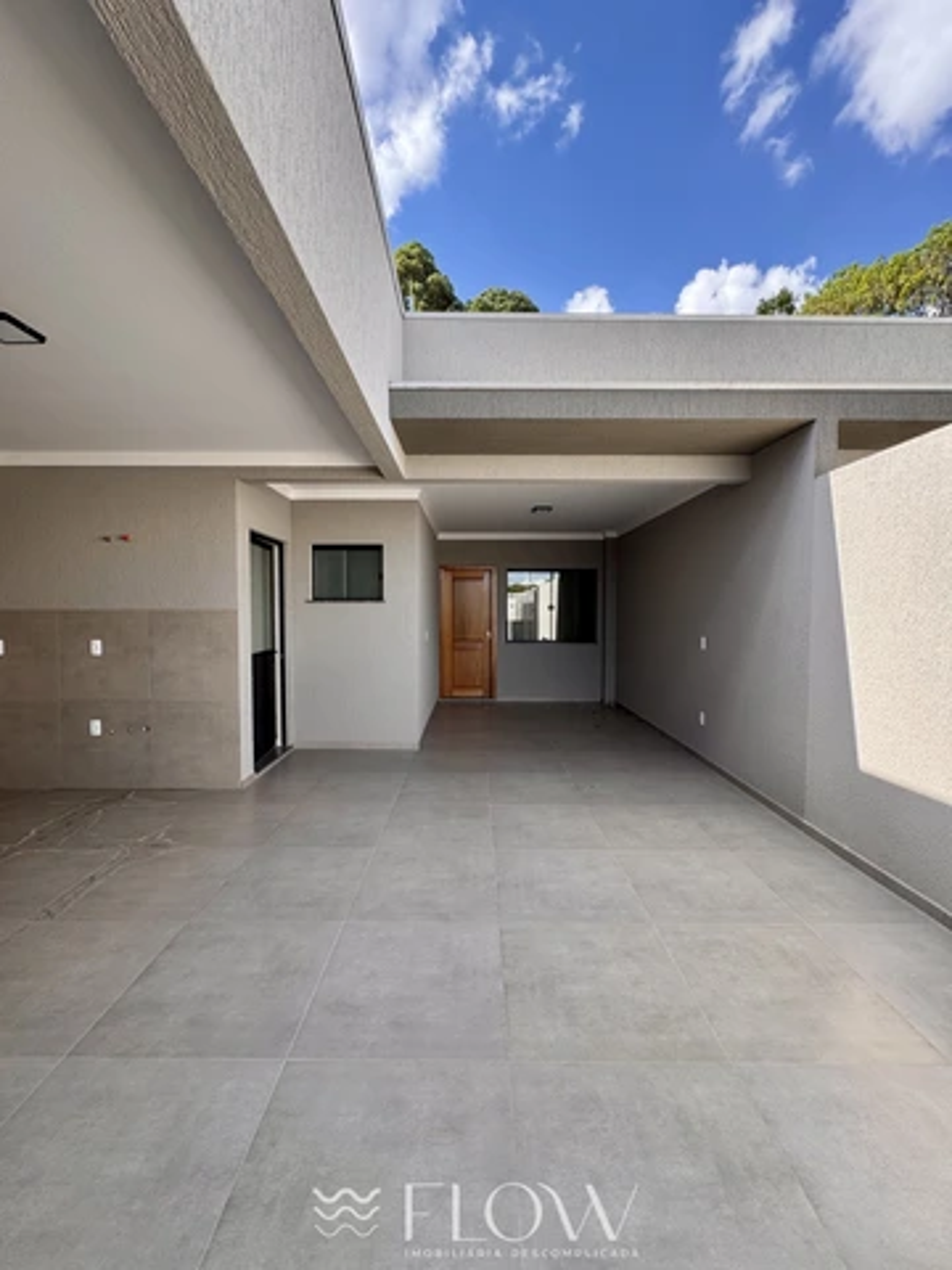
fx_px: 513
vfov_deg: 102.1
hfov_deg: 85.7
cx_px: 476
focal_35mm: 14
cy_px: 635
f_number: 2.2
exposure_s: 1/302
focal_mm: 2.22
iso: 40
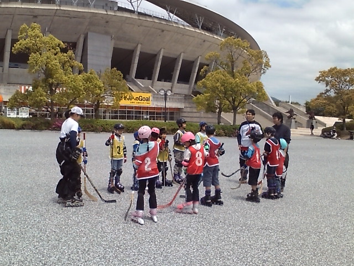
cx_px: 177
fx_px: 297
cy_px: 133
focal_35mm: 29
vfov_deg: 48.2
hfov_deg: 61.7
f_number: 3.5
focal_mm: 3.73
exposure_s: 1/1136
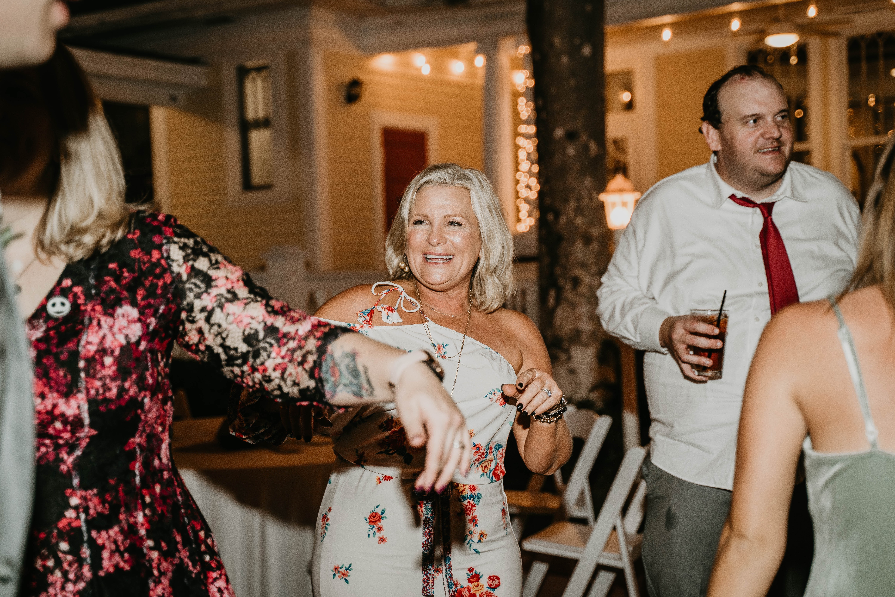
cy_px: 298
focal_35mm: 55
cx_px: 448
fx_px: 1367
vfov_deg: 24.6
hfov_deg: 36.2
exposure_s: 1/160
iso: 640
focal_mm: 55
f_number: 2.8
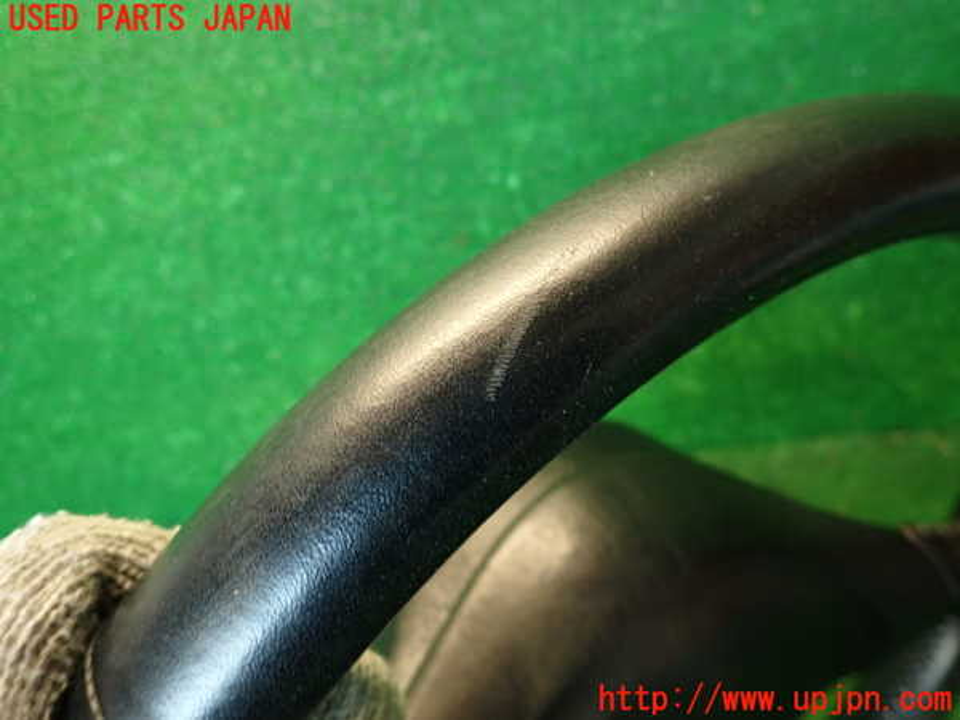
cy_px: 360
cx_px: 480
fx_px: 693
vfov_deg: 54.9
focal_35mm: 25
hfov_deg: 69.4
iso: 200
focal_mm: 4.5
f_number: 2
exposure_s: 1/30
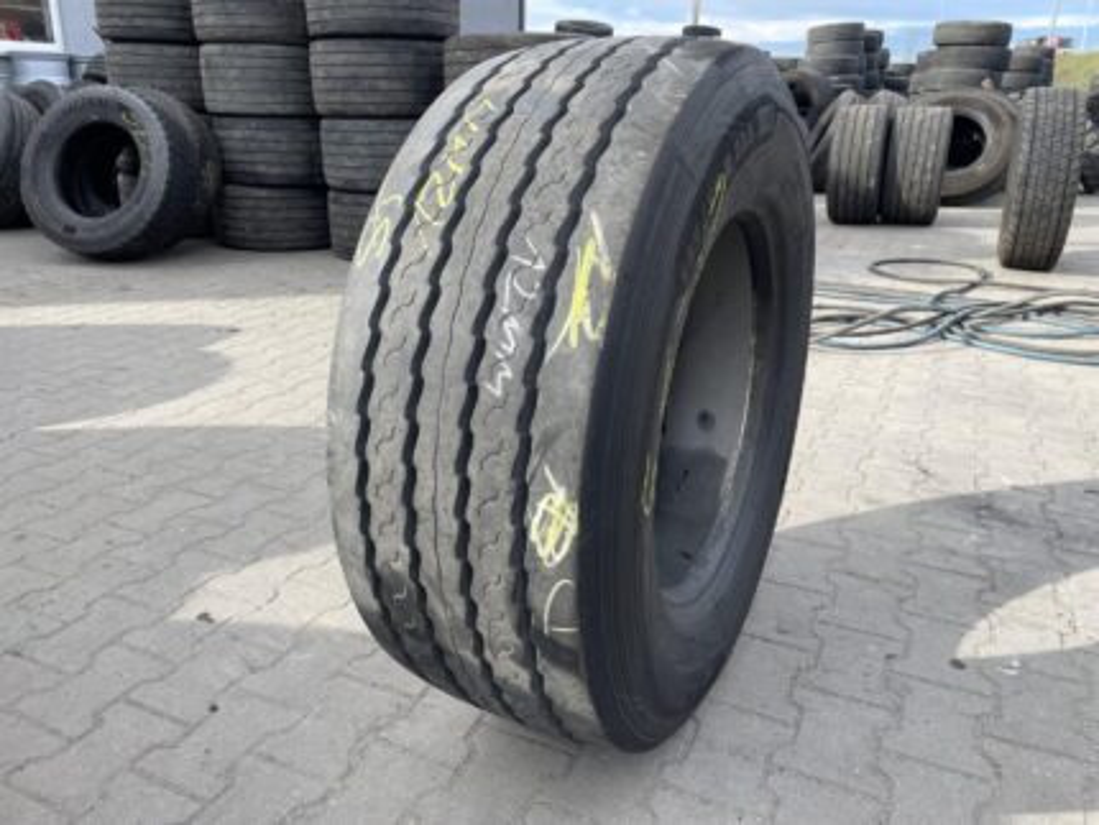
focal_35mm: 26
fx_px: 826
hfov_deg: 67.3
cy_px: 412
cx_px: 550
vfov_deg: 53.1
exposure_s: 1/807
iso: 32
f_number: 1.6
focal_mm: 4.2
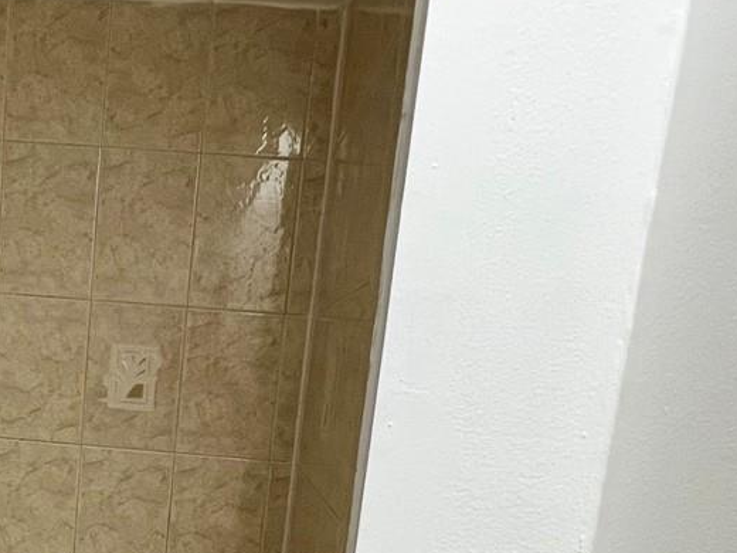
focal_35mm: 40
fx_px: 852
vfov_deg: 33.2
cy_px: 540
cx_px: 132
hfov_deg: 44.2
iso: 160
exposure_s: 1/120
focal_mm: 1.57
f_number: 1.8
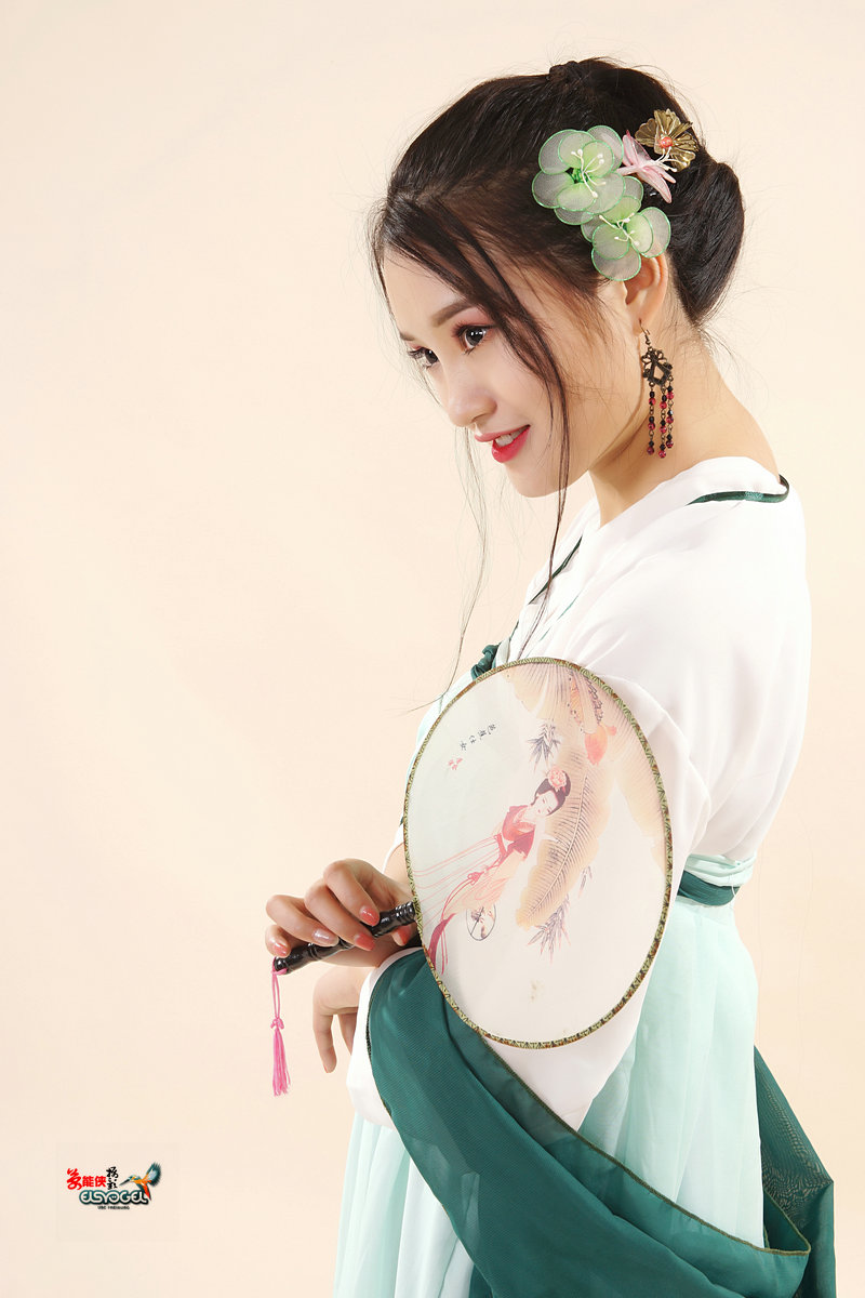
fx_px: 2523
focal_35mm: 70
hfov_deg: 19.5
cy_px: 649
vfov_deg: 28.8
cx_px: 432
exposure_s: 1/125
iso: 200
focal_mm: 70
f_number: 14
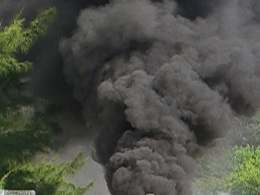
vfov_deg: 5.7
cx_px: 136
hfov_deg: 7.6
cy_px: 203
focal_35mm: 260
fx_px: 1952
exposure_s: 1/500
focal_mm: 23.7
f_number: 7.4
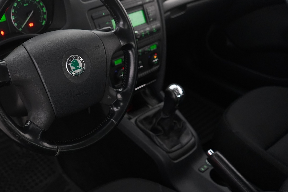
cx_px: 77
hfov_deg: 45.0
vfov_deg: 31.7
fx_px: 336
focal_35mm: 42
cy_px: 65
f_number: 3.5
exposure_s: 1/60
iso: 4000
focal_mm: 28
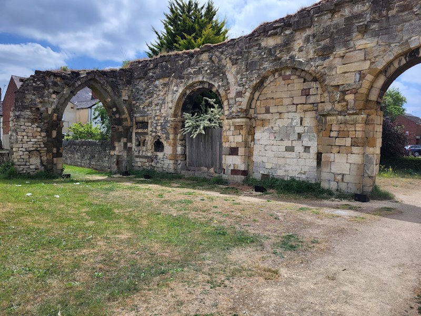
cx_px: 210
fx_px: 316
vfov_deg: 53.1
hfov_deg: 67.3
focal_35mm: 26
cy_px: 158
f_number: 1.8
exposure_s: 1/3185
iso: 40
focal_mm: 5.4
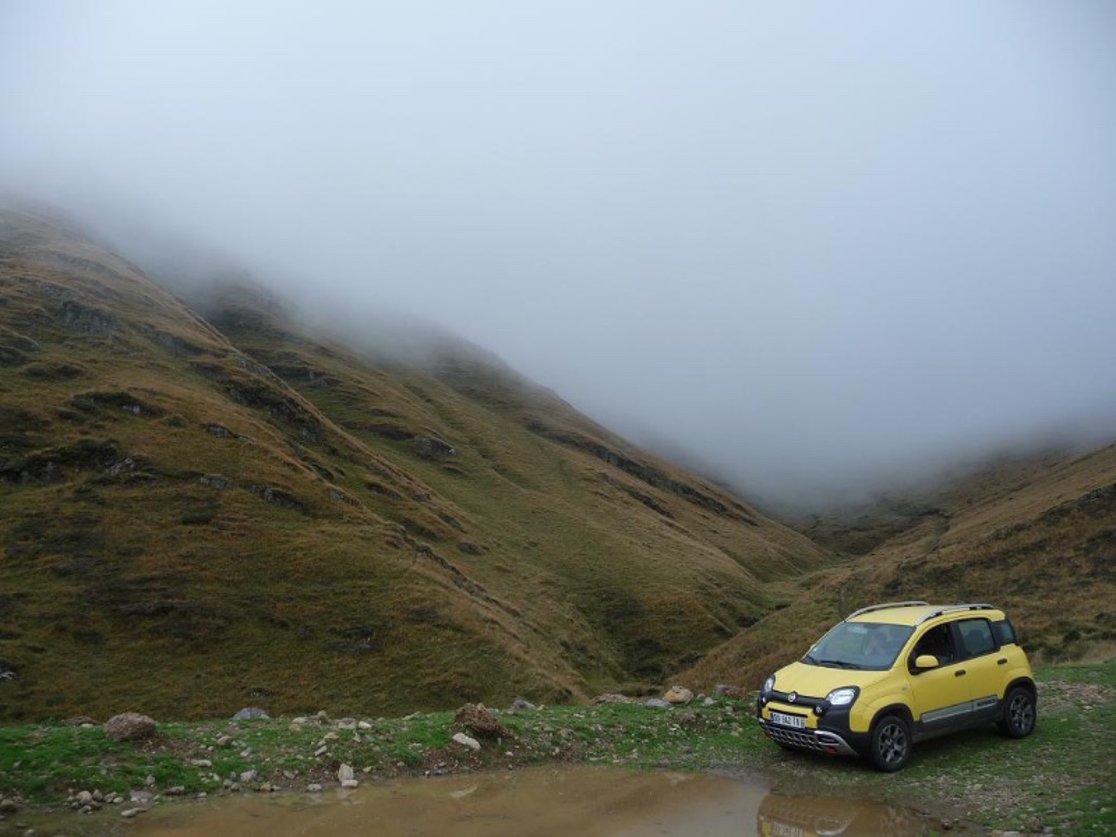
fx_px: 903
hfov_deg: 63.4
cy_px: 418
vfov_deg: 49.7
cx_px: 558
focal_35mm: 28
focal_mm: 4.7
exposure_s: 1/500
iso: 100
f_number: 3.3
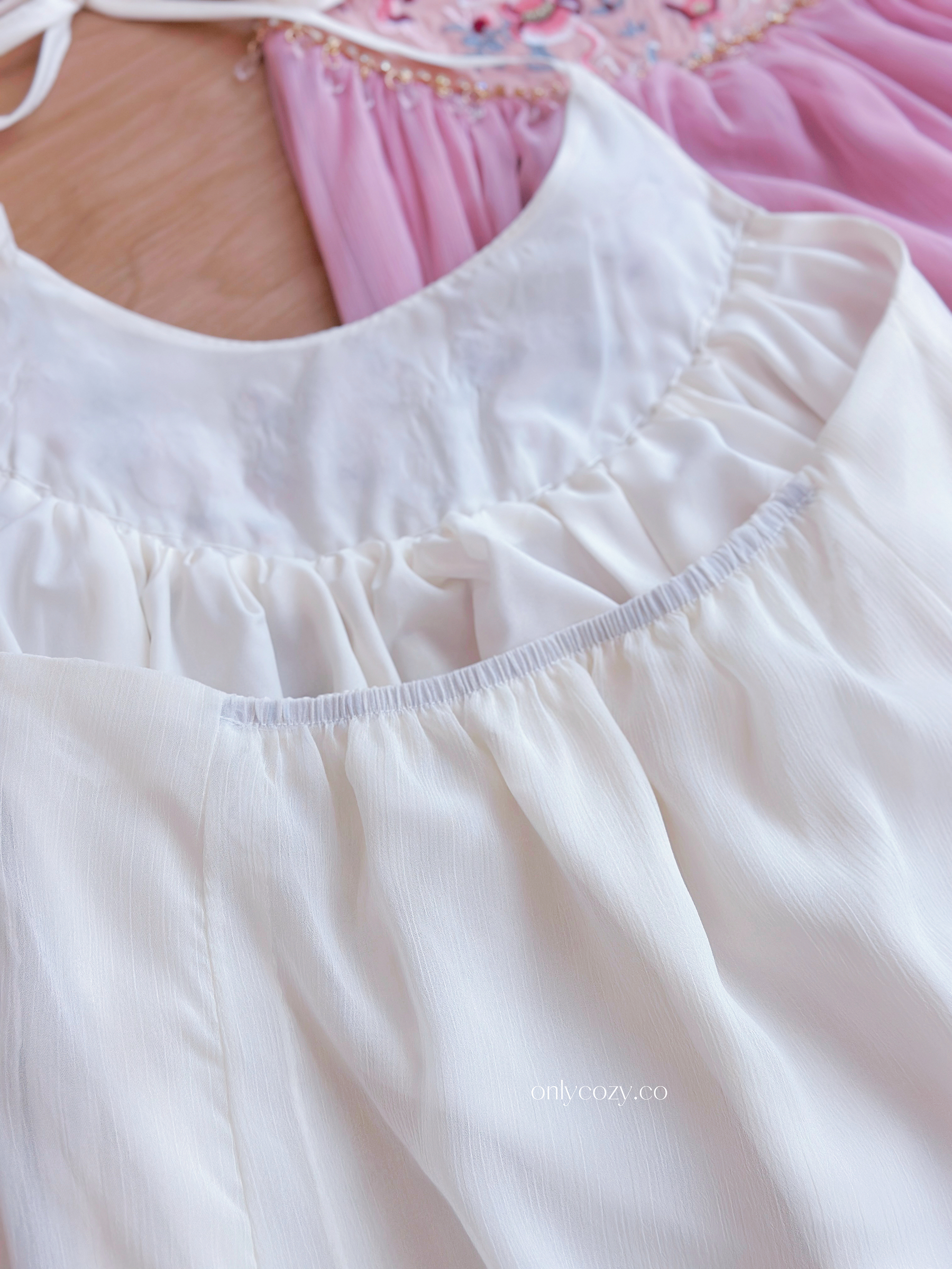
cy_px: 634
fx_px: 1760
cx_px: 476
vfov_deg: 39.7
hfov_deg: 30.3
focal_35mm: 48
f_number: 1.78
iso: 80
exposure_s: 1/214
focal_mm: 6.86
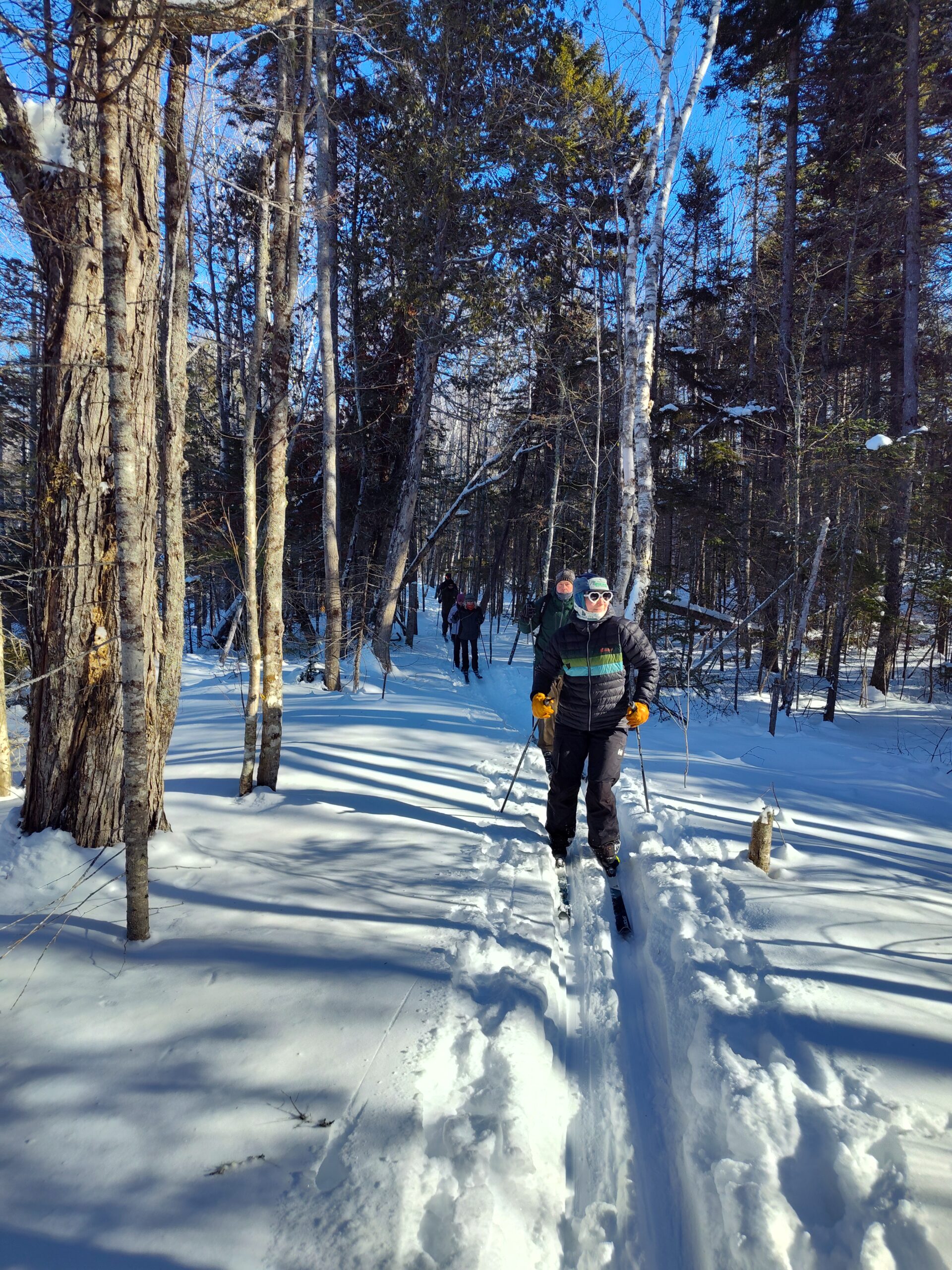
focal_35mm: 23
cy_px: 635
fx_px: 843
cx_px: 476
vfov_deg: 73.9
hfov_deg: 58.9
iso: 100
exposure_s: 1/954
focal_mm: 5.56
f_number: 1.8
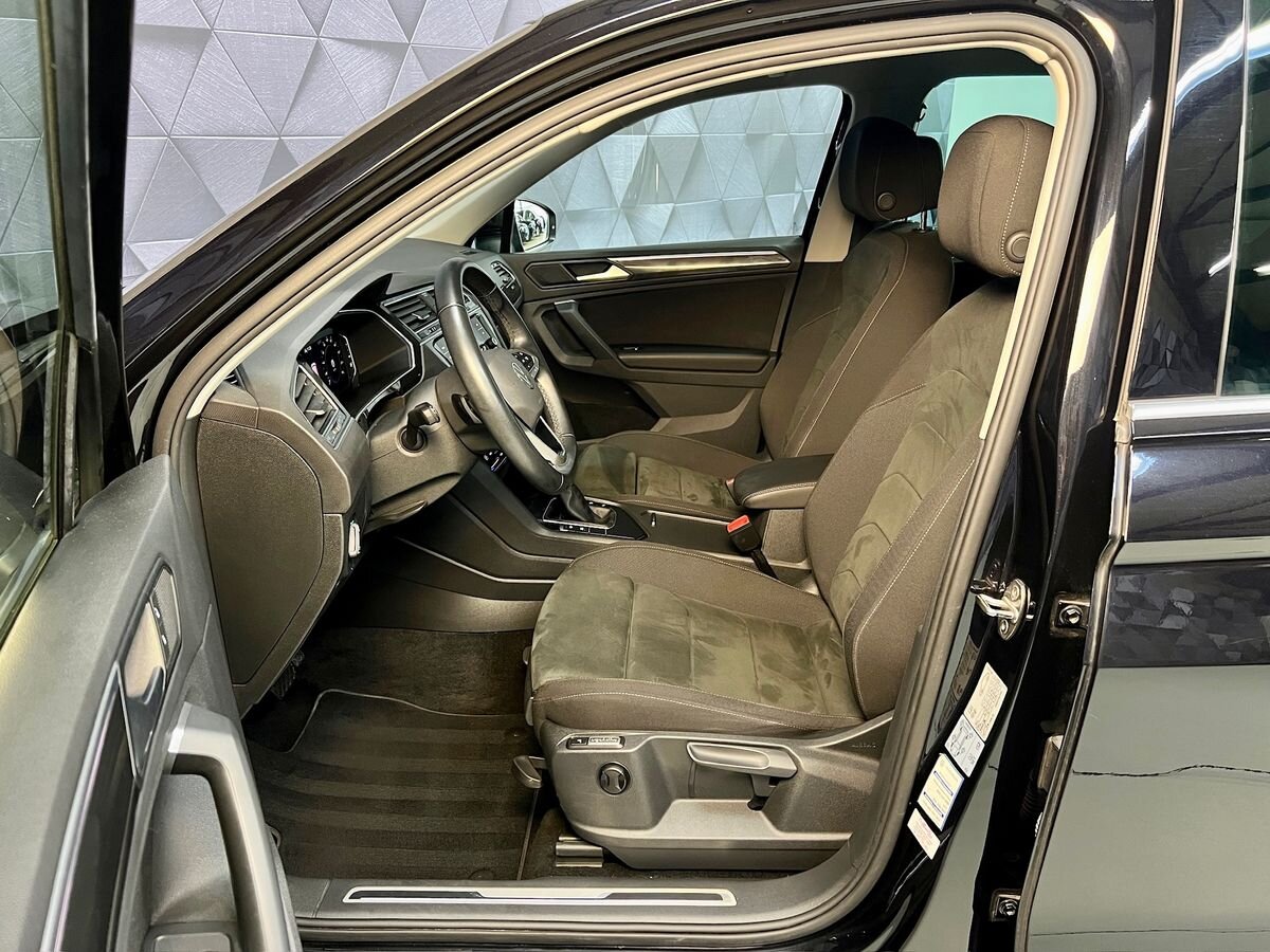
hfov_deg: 67.3
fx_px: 954
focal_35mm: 26
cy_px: 476
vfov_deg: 53.1
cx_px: 635
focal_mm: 5.7
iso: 400
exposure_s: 1/33
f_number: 1.5
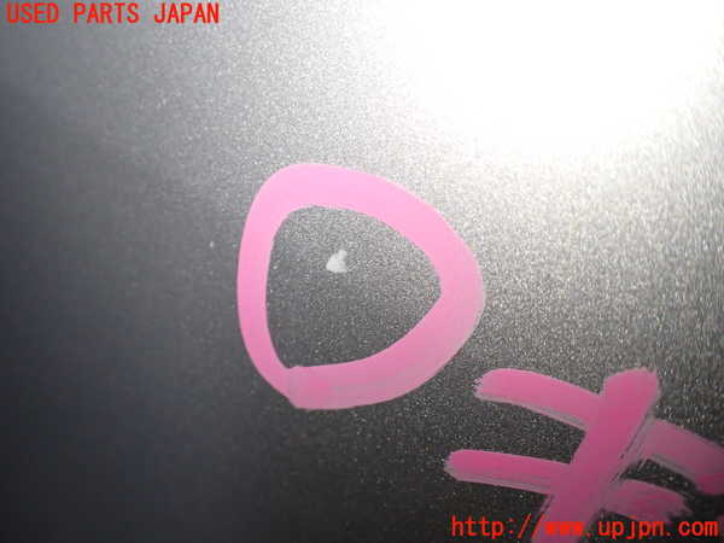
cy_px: 272
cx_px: 362
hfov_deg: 60.0
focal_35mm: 30
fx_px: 627
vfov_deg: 46.8
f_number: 2.3
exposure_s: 1/125
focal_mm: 5.4
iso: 250
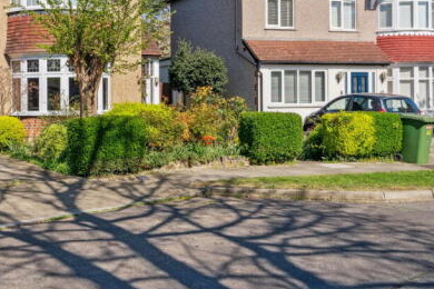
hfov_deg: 41.3
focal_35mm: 47
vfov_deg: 28.0
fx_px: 567
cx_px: 141
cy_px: 51
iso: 640
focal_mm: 28
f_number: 8
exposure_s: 1/1250
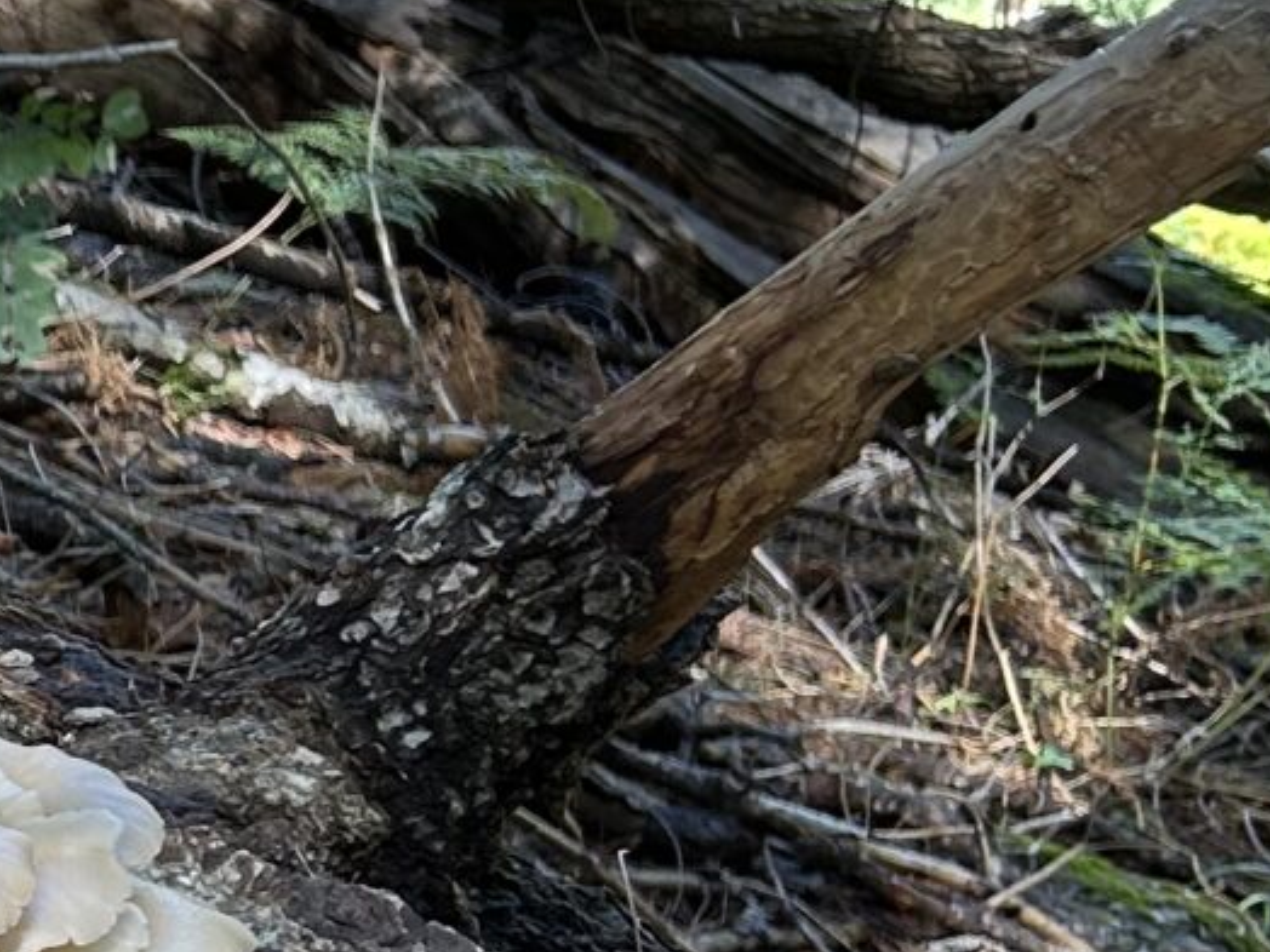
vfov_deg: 11.6
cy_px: 807
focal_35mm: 127
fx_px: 4659
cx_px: -1491
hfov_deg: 12.9
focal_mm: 5.7
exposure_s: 1/195
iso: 40
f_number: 1.5
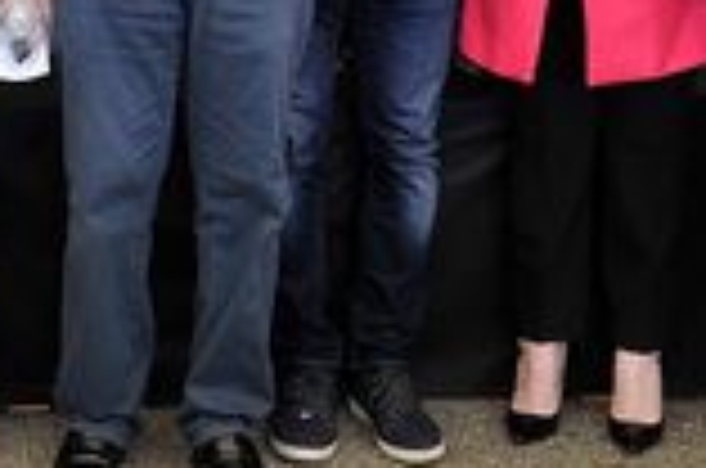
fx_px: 2251
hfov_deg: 17.4
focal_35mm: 115
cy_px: -477
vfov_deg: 10.8
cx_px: -27
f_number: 6.3
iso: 640
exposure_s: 1/125
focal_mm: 24
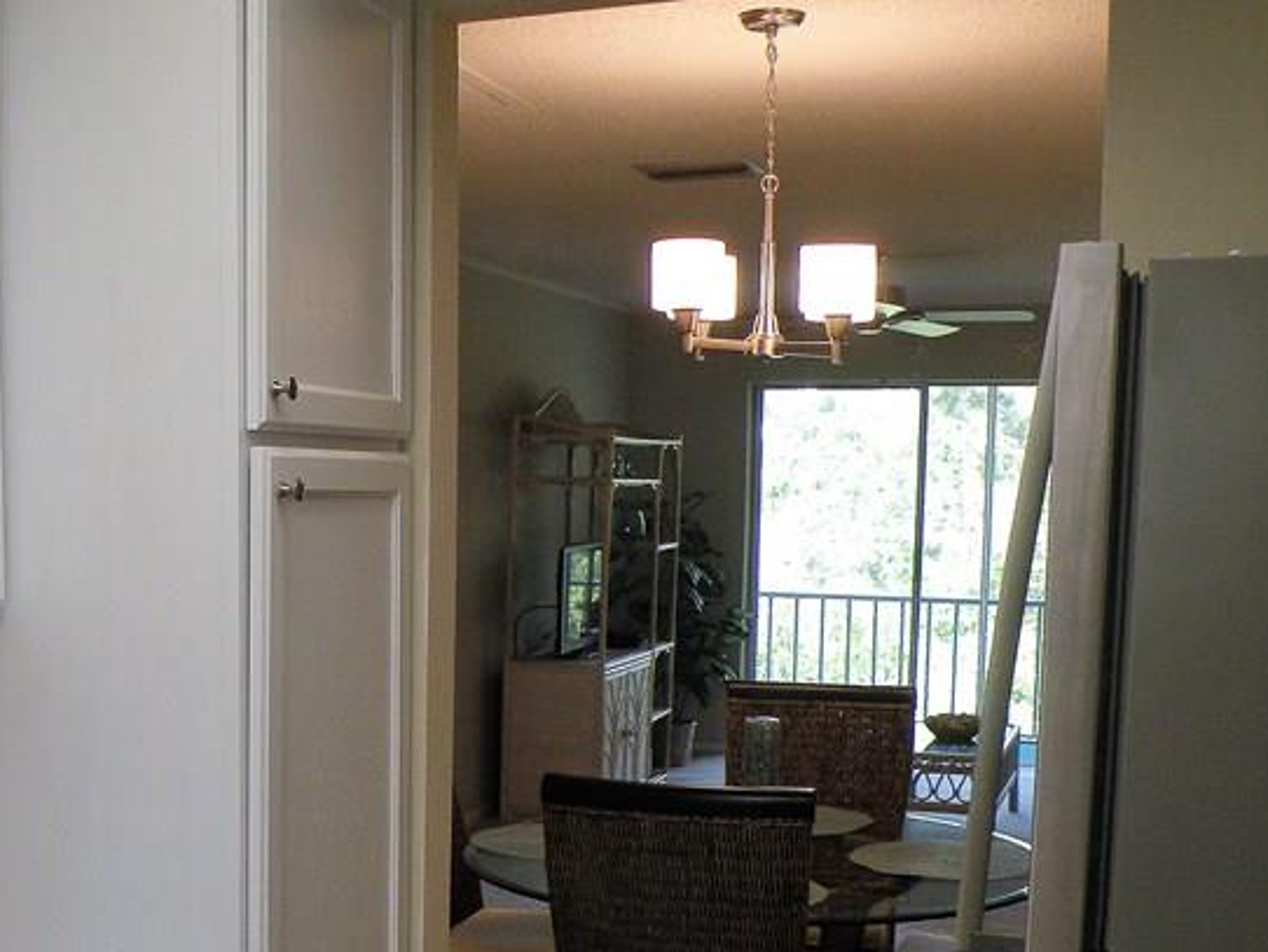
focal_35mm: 51
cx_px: 292
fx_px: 1869
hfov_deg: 36.5
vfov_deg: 28.0
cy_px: 767
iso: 130
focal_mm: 4.7
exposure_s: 1/63
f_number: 2.8
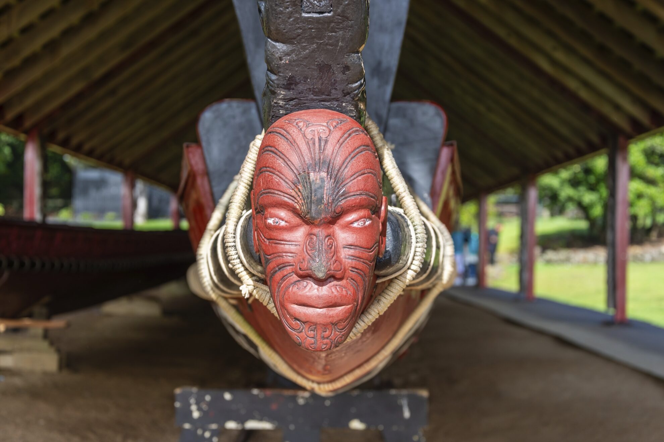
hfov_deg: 28.1
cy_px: 221
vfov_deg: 18.9
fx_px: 1328
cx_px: 332
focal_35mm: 72
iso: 100
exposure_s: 1/250
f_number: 6.3
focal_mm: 48
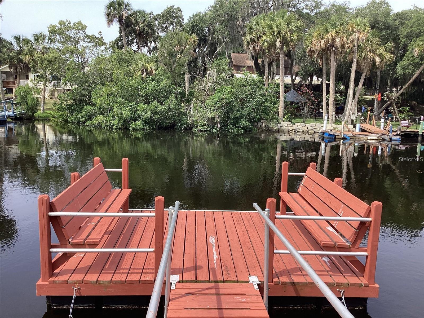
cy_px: 159
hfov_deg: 58.4
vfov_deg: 45.4
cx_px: 212
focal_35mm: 31
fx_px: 380
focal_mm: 3.3
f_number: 2.4
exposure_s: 1/679
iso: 25
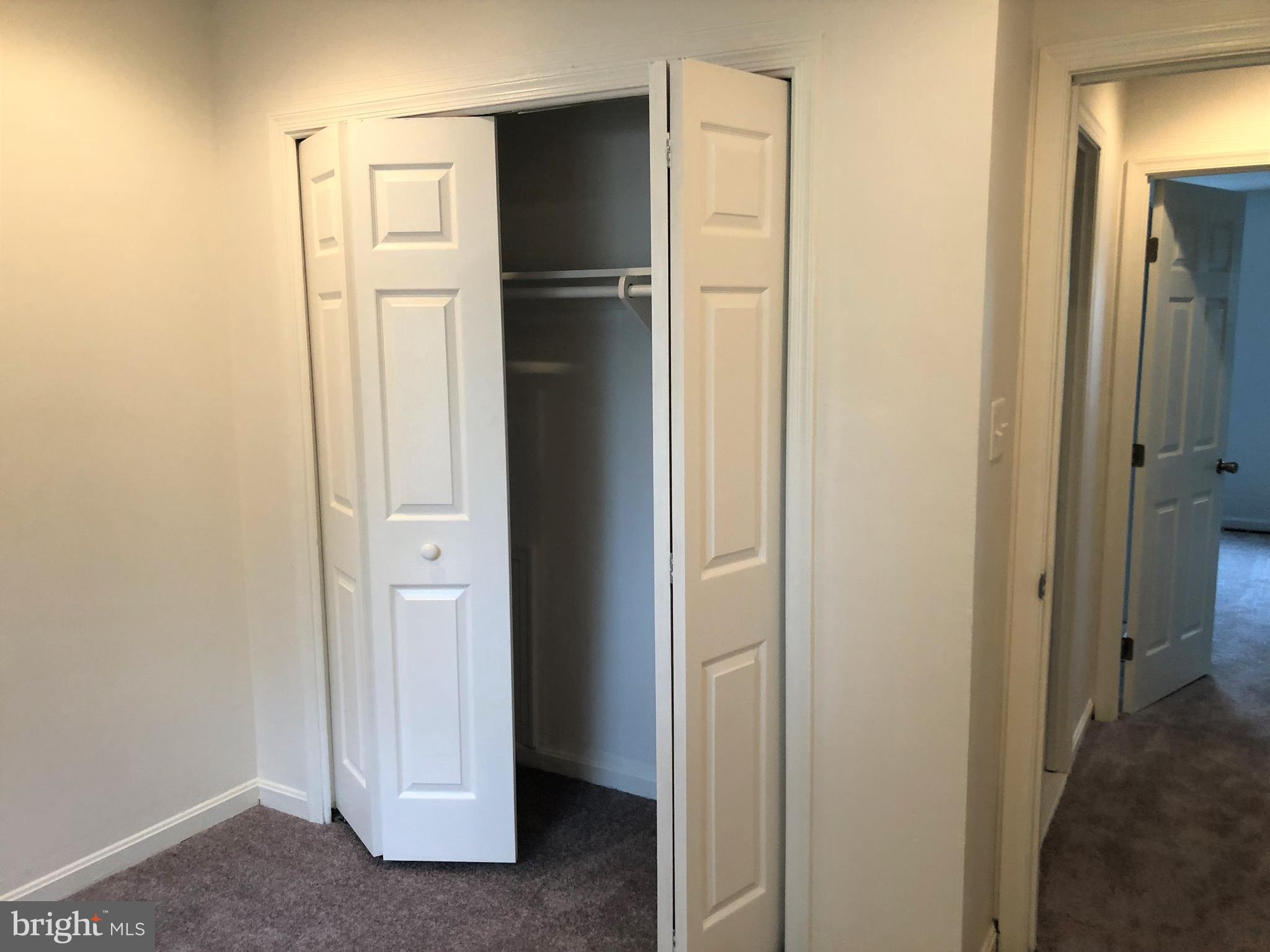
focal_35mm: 28
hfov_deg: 63.4
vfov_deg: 49.7
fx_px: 1027
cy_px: 476
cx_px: 635
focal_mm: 3.99
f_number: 1.8
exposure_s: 1/30
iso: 40
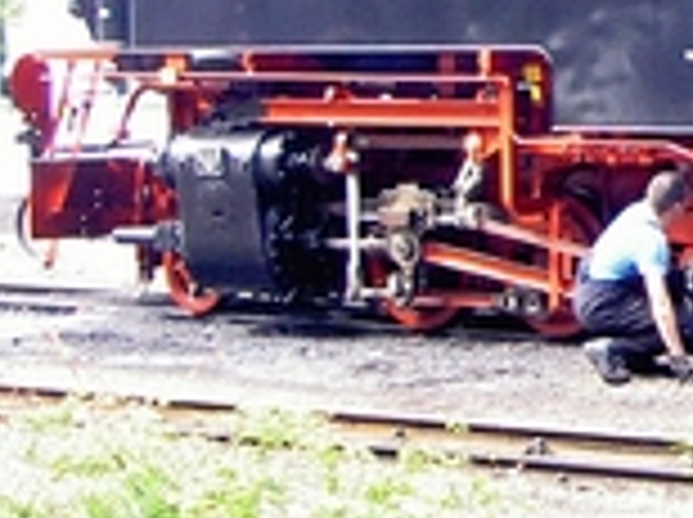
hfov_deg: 12.5
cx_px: 990
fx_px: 3038
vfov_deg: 9.7
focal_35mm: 152
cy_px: 113
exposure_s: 1/160
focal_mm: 8
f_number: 2.8
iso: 200
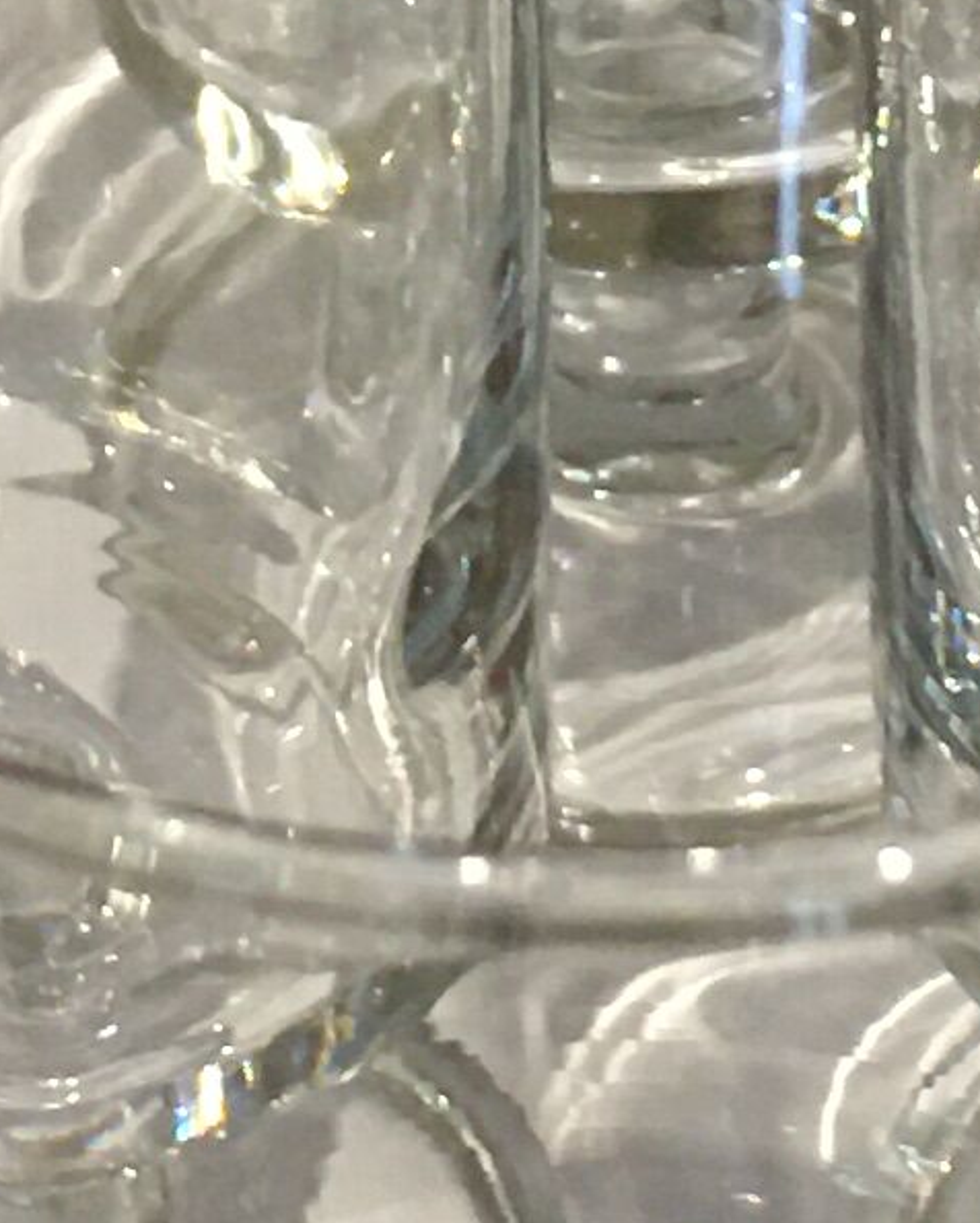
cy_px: -56
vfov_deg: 10.0
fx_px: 6954
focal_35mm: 192
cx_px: 665
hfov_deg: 8.1
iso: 100
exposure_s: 1/17
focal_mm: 4.15
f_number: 2.2
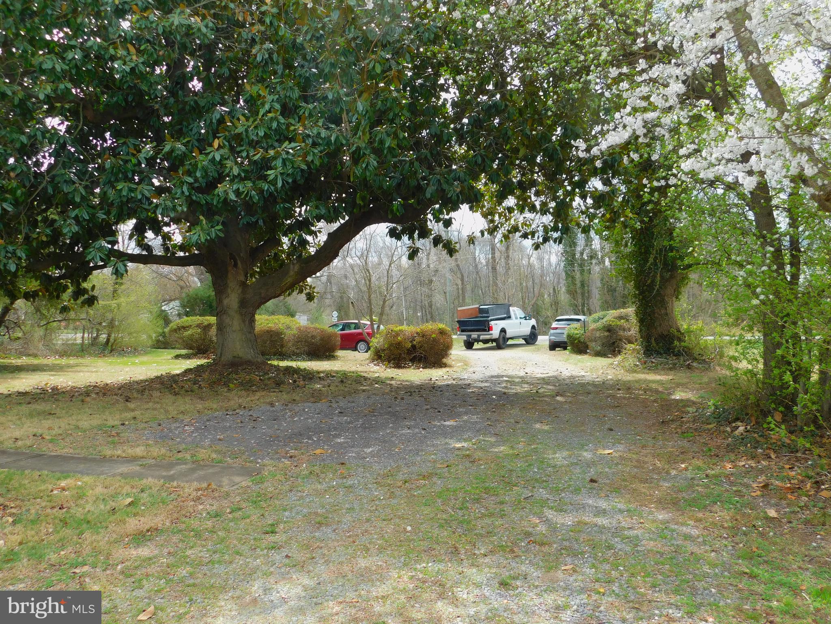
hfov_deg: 60.0
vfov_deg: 46.8
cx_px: 416
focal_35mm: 30
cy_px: 312
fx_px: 720
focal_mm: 5.3
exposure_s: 1/320
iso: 125
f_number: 3.2
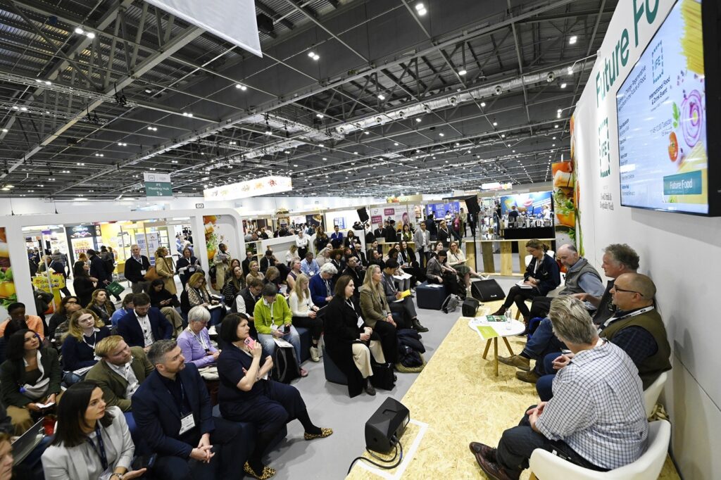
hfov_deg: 100.4
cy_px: 240
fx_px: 300
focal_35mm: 15
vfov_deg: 77.3
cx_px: 360
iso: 4000
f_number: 4
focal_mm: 15
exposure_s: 1/250
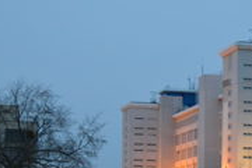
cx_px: 262
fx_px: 1120
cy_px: 141
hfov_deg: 12.7
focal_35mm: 160
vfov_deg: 8.6
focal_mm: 48
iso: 3200
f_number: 4.8
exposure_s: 1/30
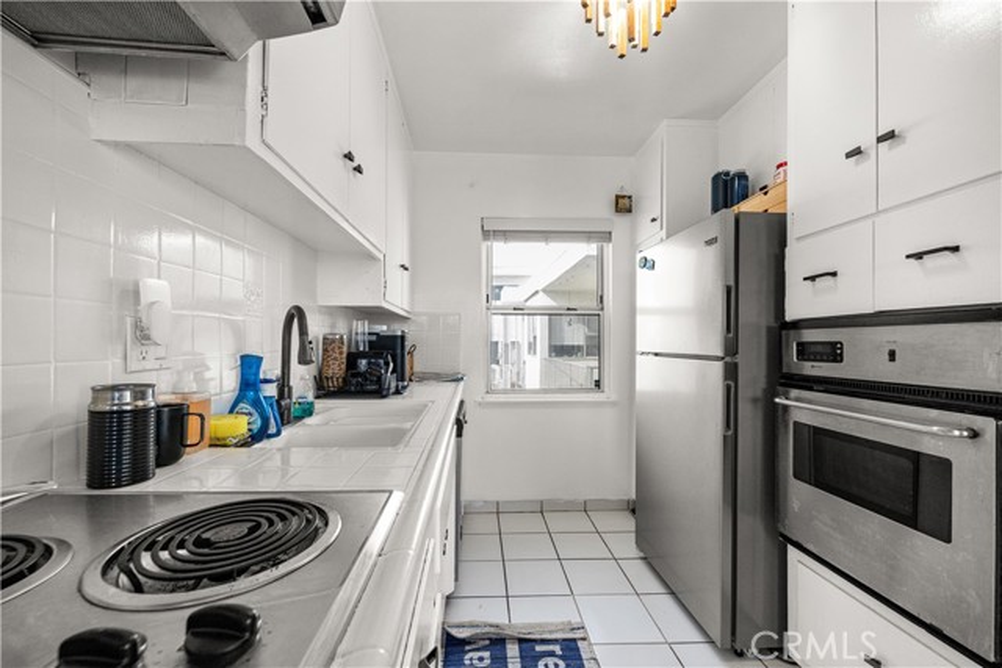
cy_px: 334
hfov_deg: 104.2
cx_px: 501
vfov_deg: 81.2
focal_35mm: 14
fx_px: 390
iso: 800
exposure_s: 1/160
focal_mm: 14
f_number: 8
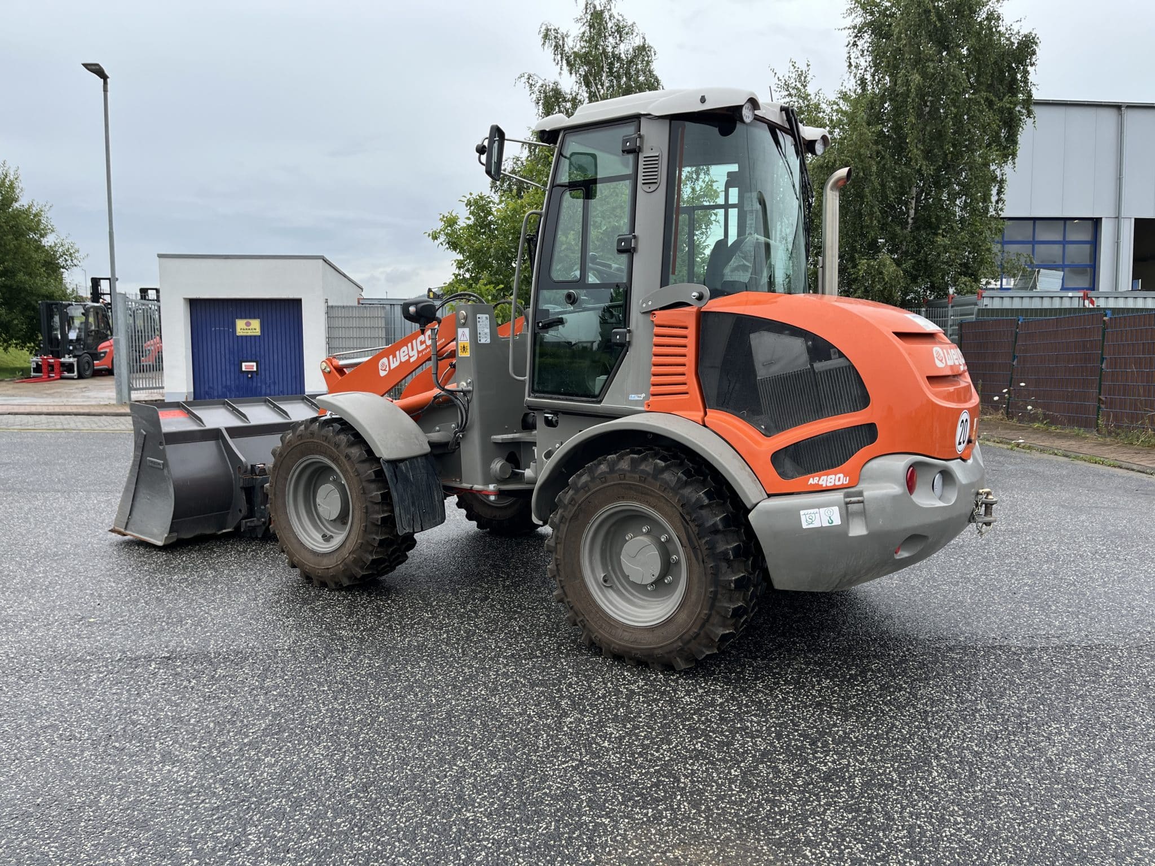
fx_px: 868
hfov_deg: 67.3
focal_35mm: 26
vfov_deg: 53.1
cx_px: 578
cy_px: 433
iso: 50
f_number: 1.6
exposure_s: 1/1199
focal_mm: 5.1
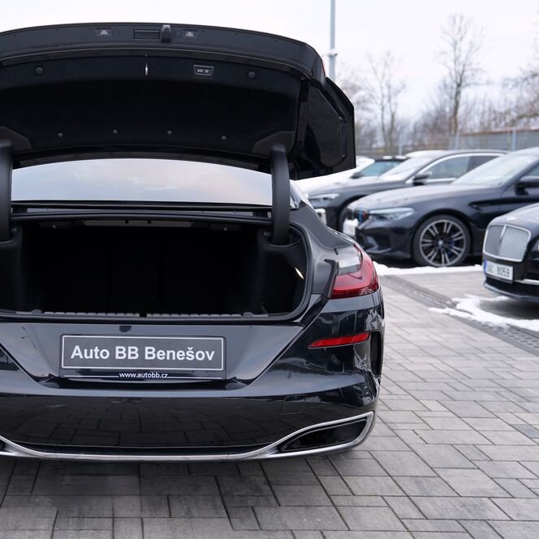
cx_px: 144
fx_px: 828
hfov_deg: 35.4
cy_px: 274
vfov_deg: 36.1
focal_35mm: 47
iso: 100
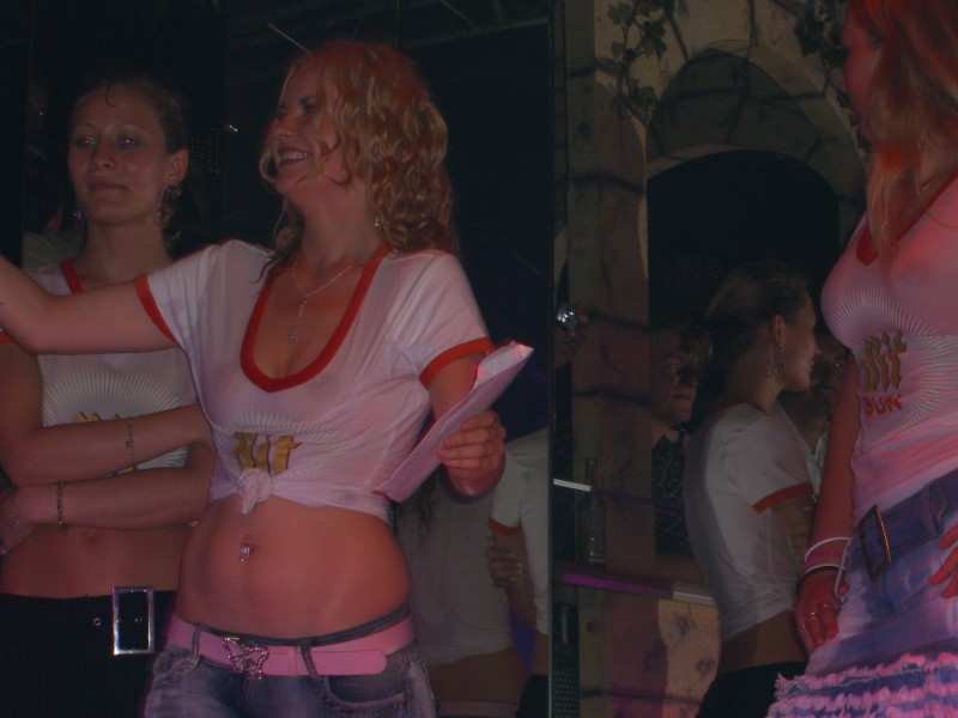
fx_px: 3155
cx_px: 479
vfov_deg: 13.0
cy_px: 359
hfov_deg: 17.3
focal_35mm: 114
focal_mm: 23.7
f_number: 5.1
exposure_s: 1/60
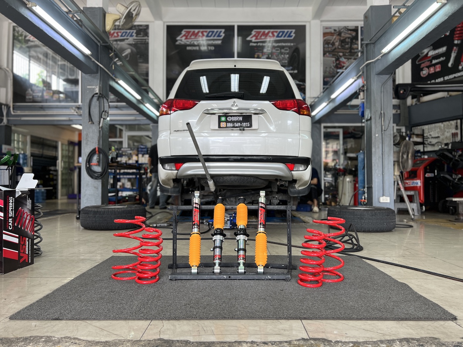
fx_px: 348
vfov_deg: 53.1
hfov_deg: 67.3
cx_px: 232
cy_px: 174
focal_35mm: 26
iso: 64
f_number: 1.5
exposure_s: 1/100
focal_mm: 5.7
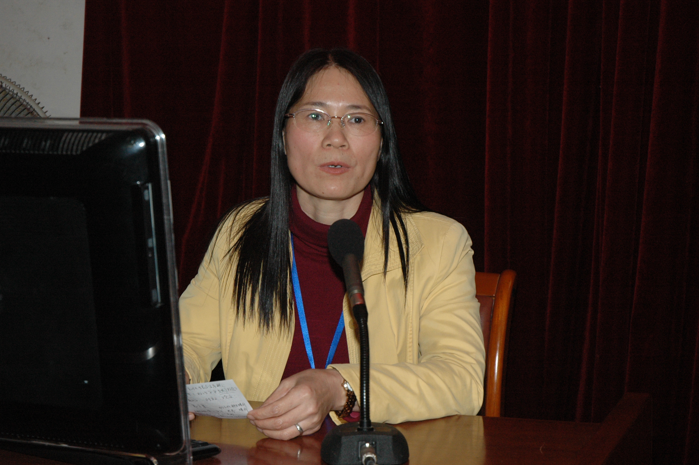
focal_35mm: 72
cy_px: 232
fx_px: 1397
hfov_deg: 28.1
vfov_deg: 18.9
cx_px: 350
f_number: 5.6
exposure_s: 1/60
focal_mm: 48
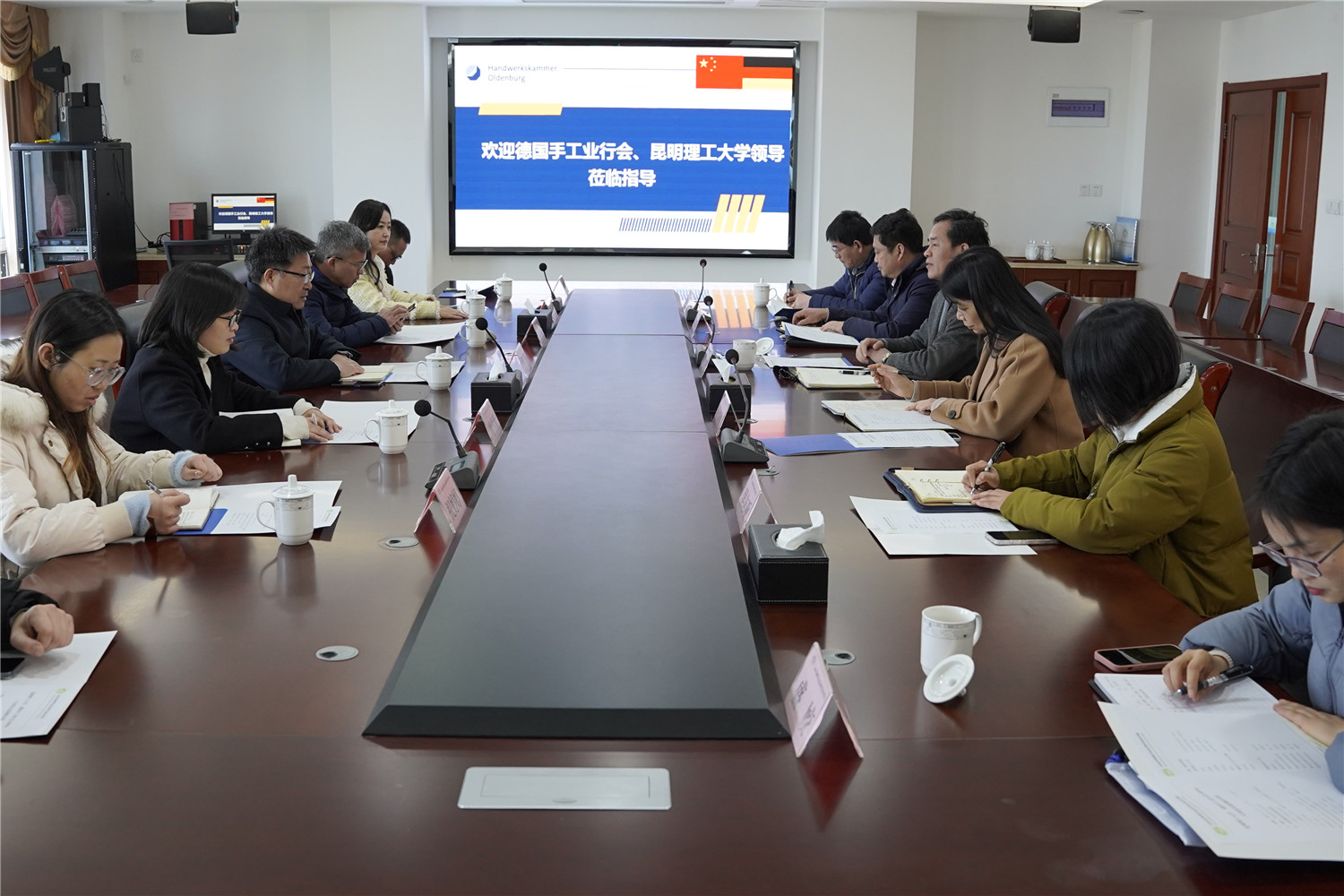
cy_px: 448
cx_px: 672
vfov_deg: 36.9
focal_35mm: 36
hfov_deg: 53.1
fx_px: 1344
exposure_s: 1/160
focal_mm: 24
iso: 1250
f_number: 4
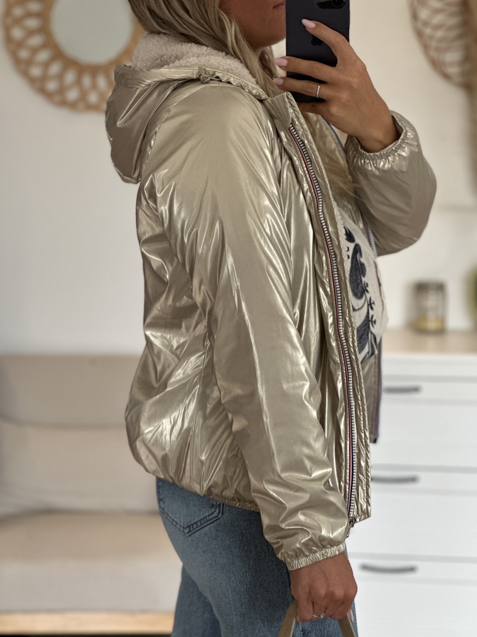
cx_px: 238
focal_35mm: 77
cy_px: 318
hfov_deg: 19.1
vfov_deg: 25.3
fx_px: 1415
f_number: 2.8
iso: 200
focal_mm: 9
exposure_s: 1/121
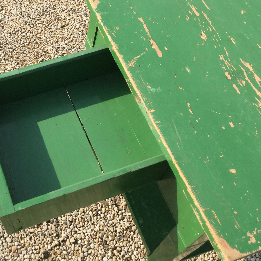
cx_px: 83
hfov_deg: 35.0
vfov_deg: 35.4
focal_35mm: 48
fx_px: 409
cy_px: 127
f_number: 2.4
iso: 25
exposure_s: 1/886
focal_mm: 3.3
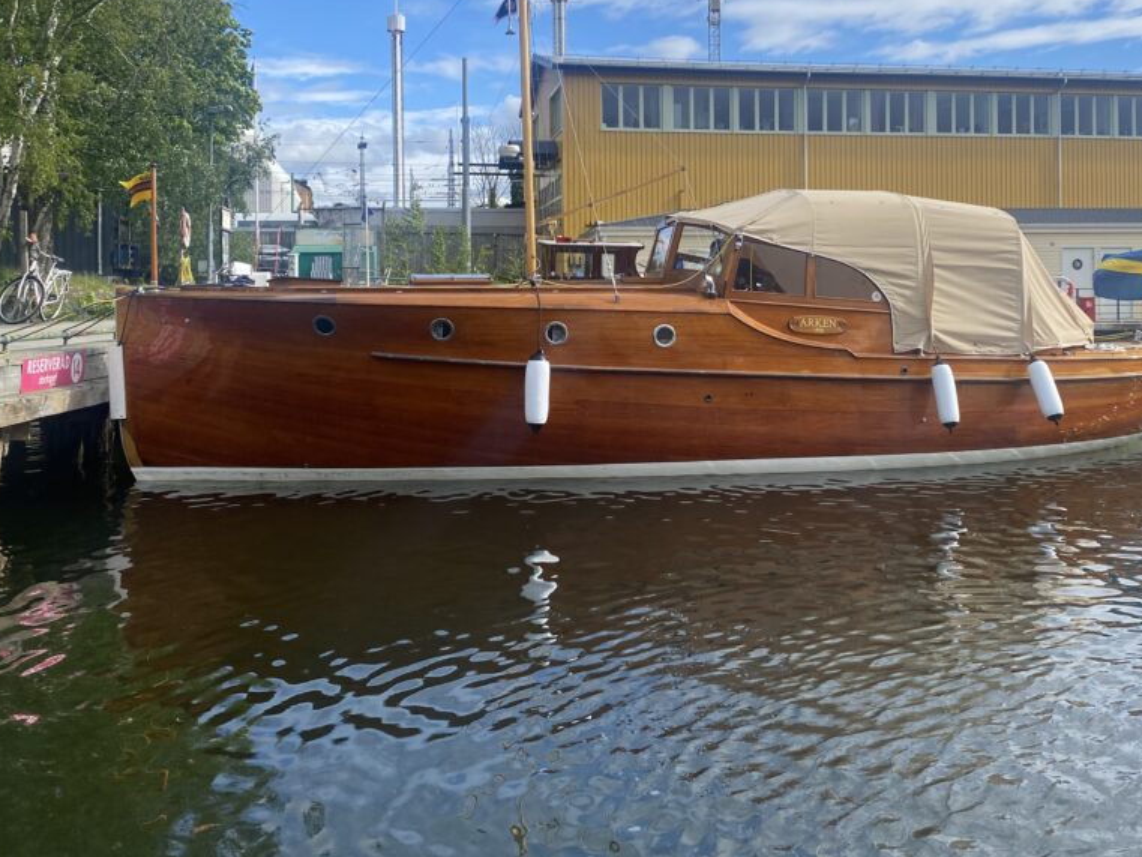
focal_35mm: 35
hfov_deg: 52.5
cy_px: 293
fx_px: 1155
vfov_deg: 40.3
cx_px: 648
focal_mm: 4.25
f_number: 1.8
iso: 32
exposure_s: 1/2183
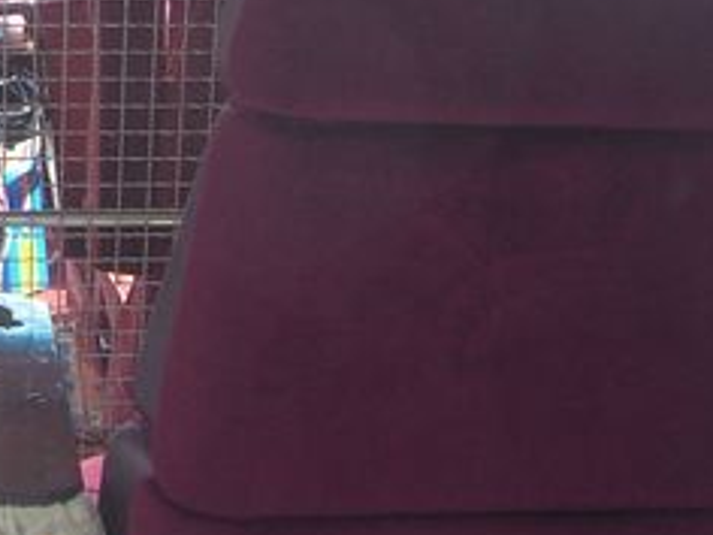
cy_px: 145
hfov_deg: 18.1
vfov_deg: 14.3
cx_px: -142
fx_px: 2122
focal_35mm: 103
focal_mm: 6.2
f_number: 2.7
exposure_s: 1/160
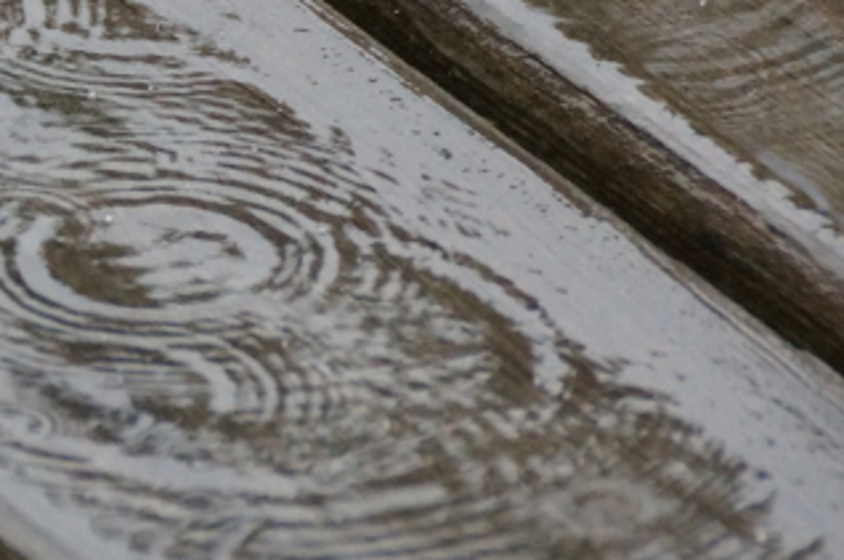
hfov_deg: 1.7
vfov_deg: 1.2
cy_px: -27
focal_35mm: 1181
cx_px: -96
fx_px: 27646
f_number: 6.3
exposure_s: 1/400
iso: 1600
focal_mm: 250
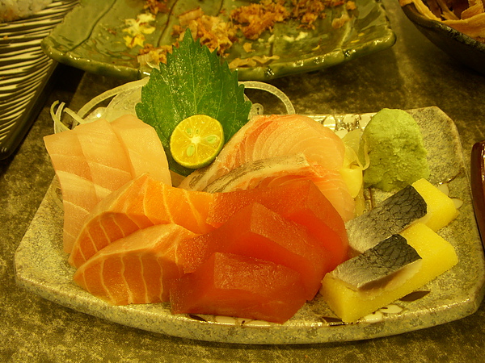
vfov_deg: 37.7
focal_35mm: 38
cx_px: 242
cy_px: 182
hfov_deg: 49.0
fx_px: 532
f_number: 3.3
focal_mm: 6.3
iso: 200
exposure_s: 1/13
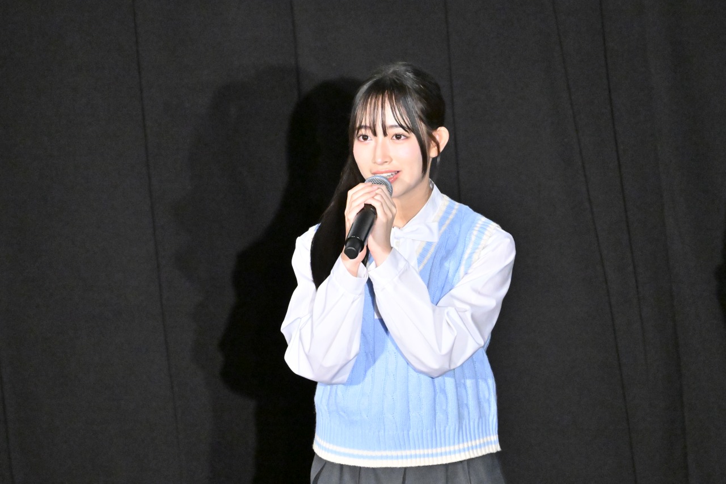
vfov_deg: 2.3
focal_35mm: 600
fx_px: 12098
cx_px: 363
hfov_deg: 3.4
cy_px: 242
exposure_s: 1/320
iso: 10000
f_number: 6.3
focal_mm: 400
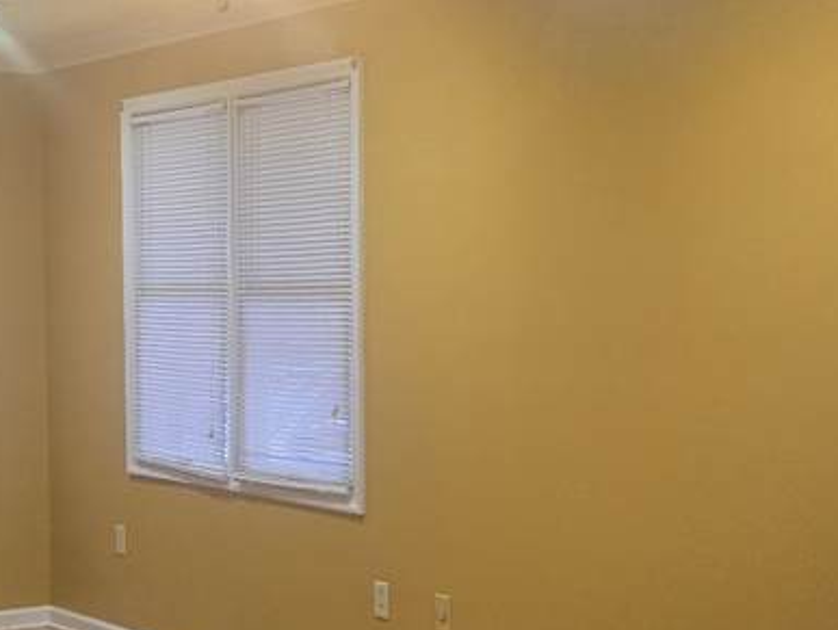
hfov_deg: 25.3
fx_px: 1842
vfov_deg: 19.4
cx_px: 193
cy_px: 411
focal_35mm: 76
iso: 250
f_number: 1.8
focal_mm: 5.4
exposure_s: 1/120
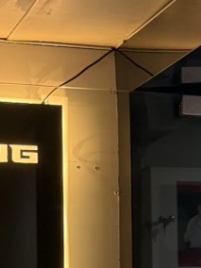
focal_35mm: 169
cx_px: 330
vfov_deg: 11.5
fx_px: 1308
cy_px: 292
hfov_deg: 8.5
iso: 125
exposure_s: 1/50
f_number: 1.78
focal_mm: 6.76
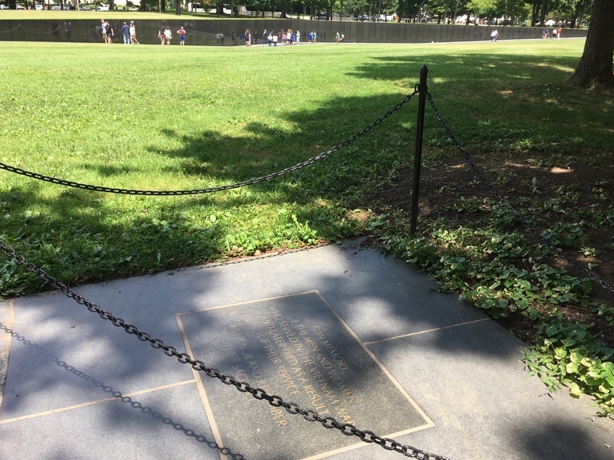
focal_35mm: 30
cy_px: 231
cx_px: 307
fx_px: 532
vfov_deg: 46.8
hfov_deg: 60.0
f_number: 2.2
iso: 25
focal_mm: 4.15
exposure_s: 1/481
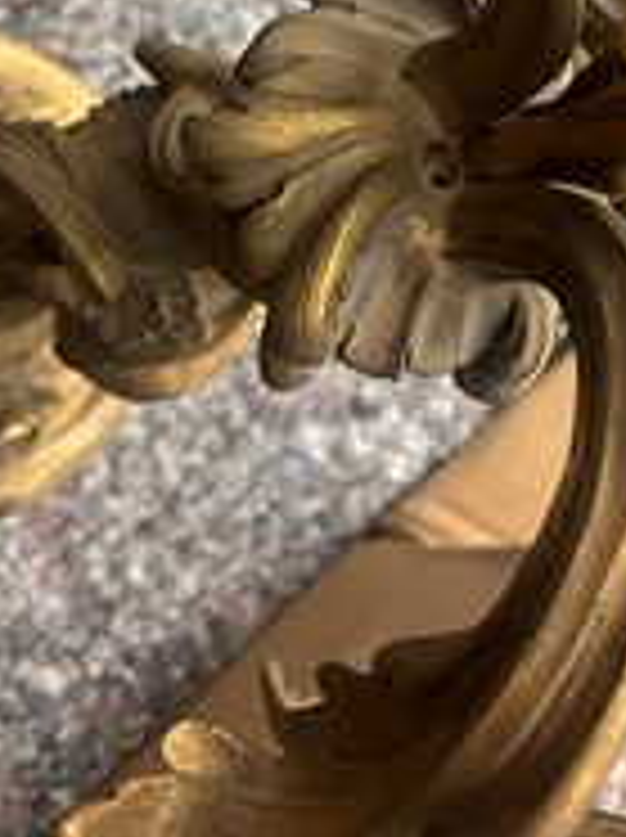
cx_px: 419
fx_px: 1353
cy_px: 86
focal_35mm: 56
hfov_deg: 25.9
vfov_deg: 32.7
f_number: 1.6
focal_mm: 5.1
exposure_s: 1/50
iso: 500
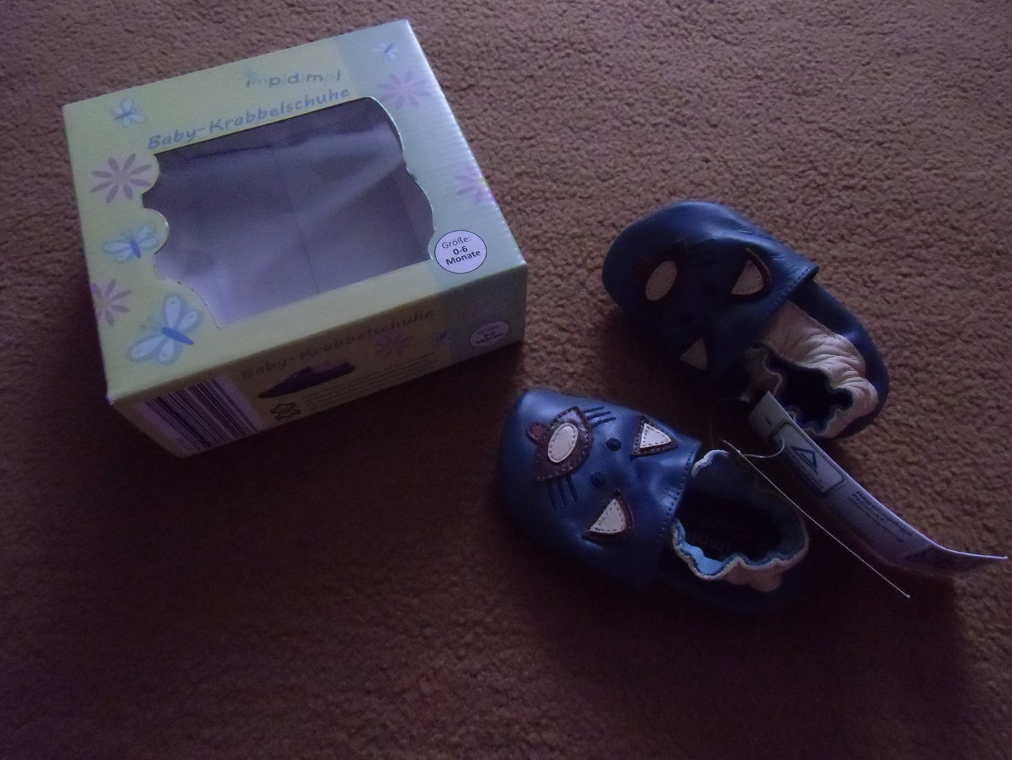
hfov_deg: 71.6
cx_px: 506
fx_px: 702
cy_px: 380
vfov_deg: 56.8
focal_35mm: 24
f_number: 3
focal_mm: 4.24
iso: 800
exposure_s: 1/8
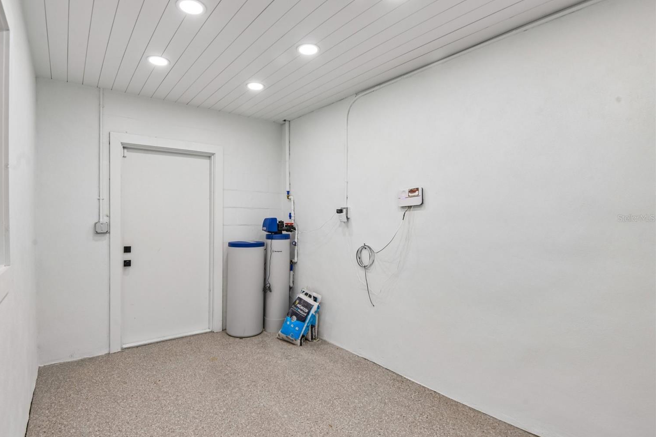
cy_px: 218
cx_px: 308
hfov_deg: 93.2
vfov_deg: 70.4
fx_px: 310
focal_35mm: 17
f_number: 8
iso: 400
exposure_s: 1/50
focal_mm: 16
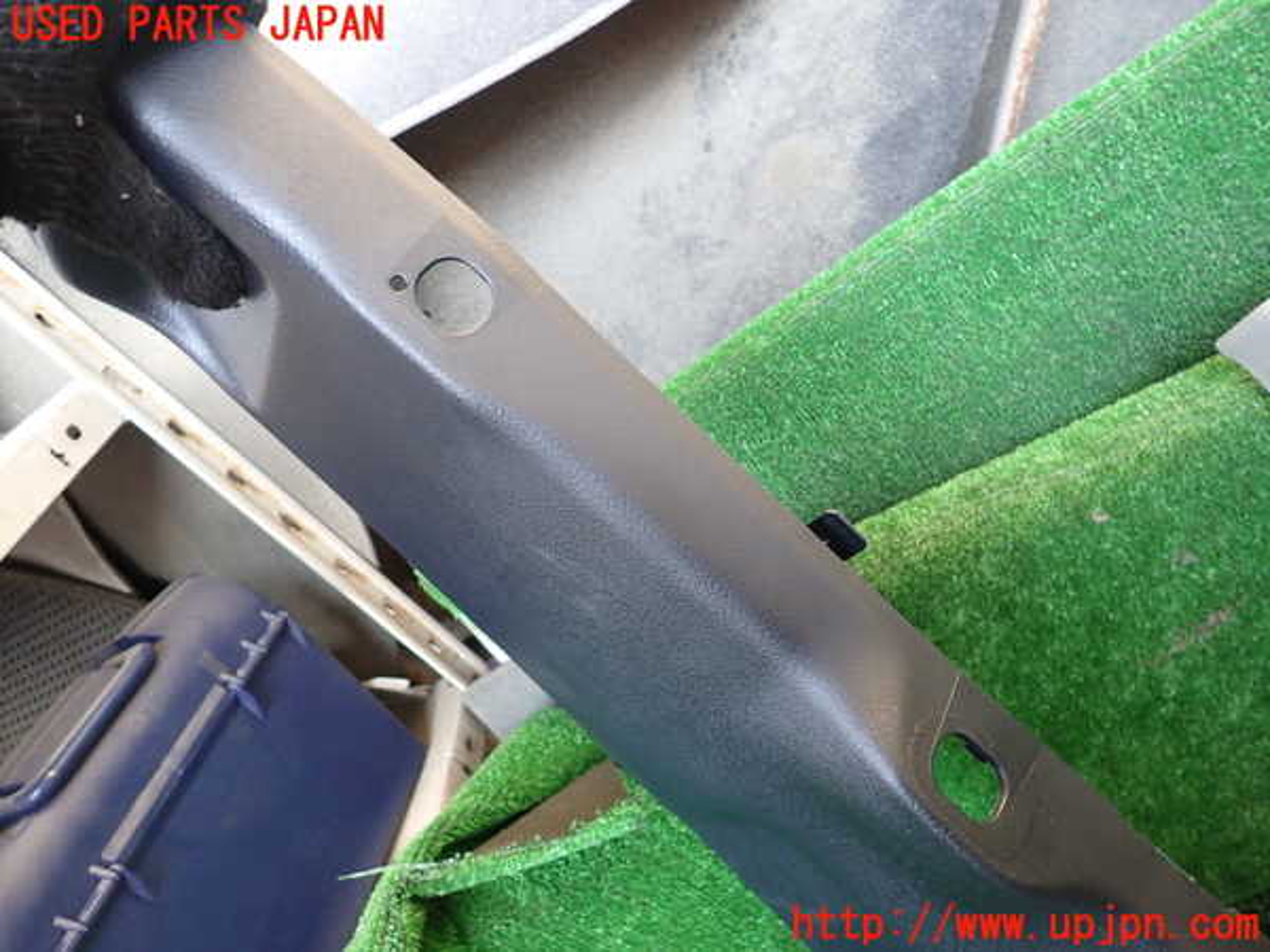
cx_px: 635
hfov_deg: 69.4
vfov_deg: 54.9
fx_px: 917
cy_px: 476
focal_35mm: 25
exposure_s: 1/40
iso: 200
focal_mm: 4.5
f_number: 2
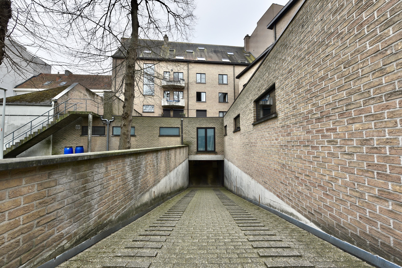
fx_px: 156
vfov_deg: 81.3
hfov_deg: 104.2
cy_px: 134
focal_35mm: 14
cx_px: 201
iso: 200
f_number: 7.1
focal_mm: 14
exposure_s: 1/200
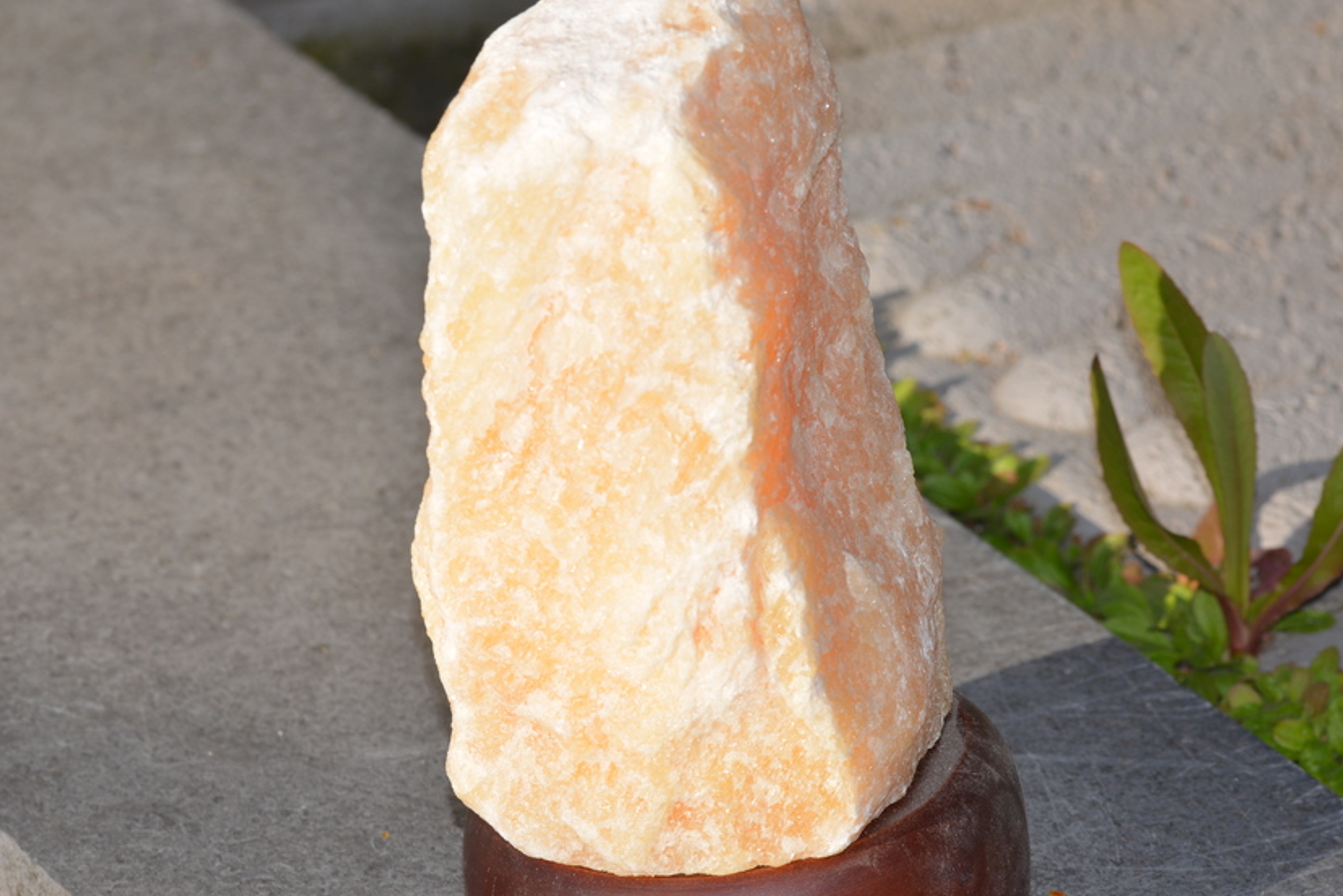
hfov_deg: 10.6
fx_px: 7261
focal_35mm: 195
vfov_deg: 7.1
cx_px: 711
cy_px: 500
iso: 100
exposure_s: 1/200
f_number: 11
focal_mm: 105
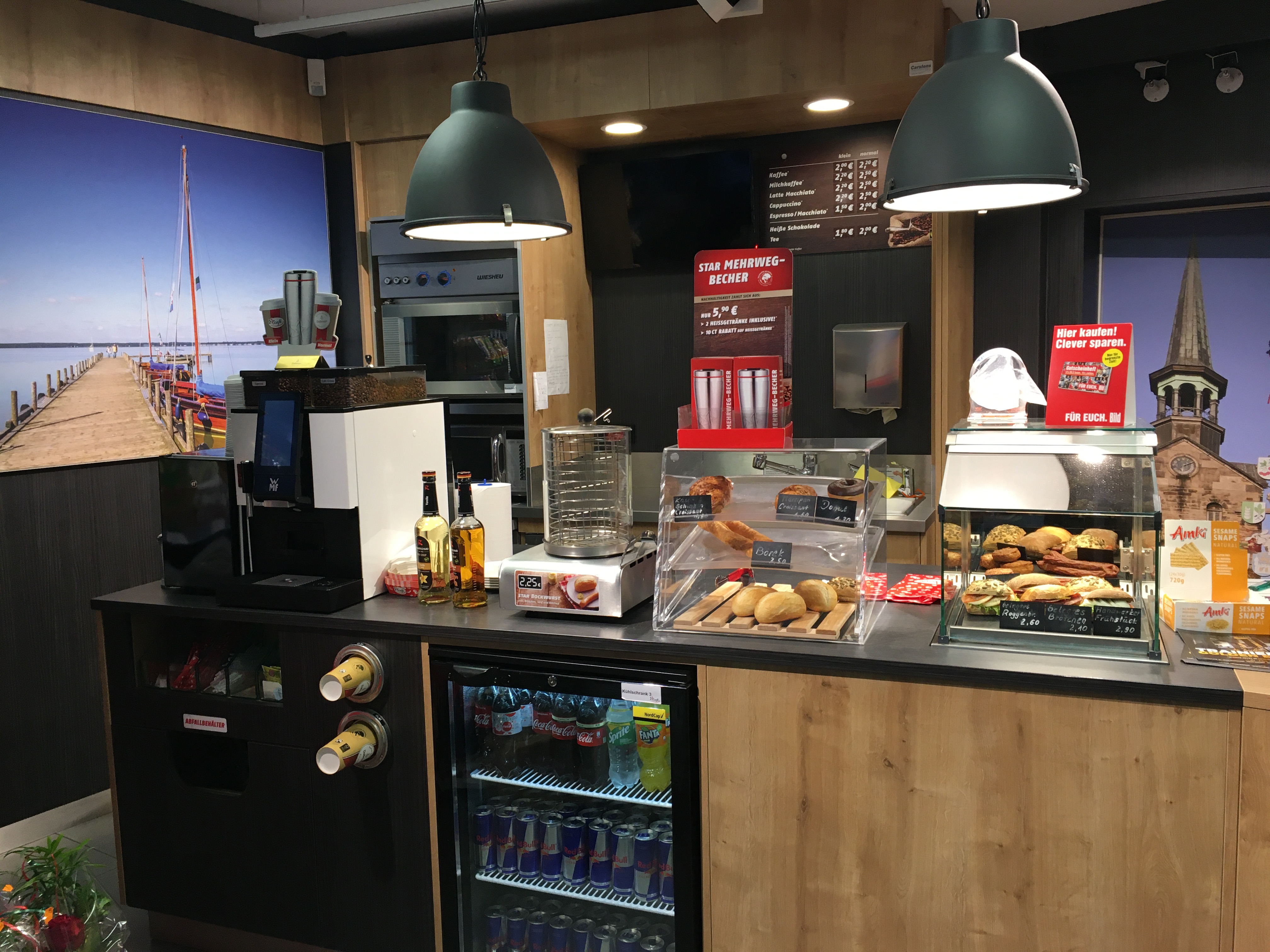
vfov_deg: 48.2
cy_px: 476
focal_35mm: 29
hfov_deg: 61.7
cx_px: 635
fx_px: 1064
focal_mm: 4.15
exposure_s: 1/33
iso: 40
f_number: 2.2
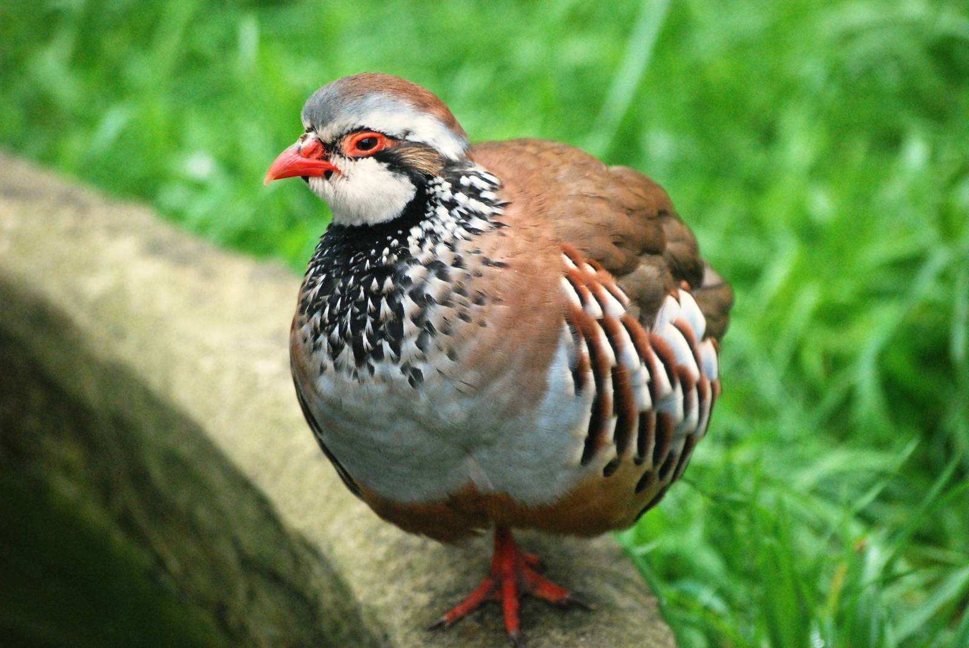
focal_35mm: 292
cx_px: 484
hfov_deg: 7.0
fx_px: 7882
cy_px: 324
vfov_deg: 4.7
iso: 1600
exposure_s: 1/1250
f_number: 5
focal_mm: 195
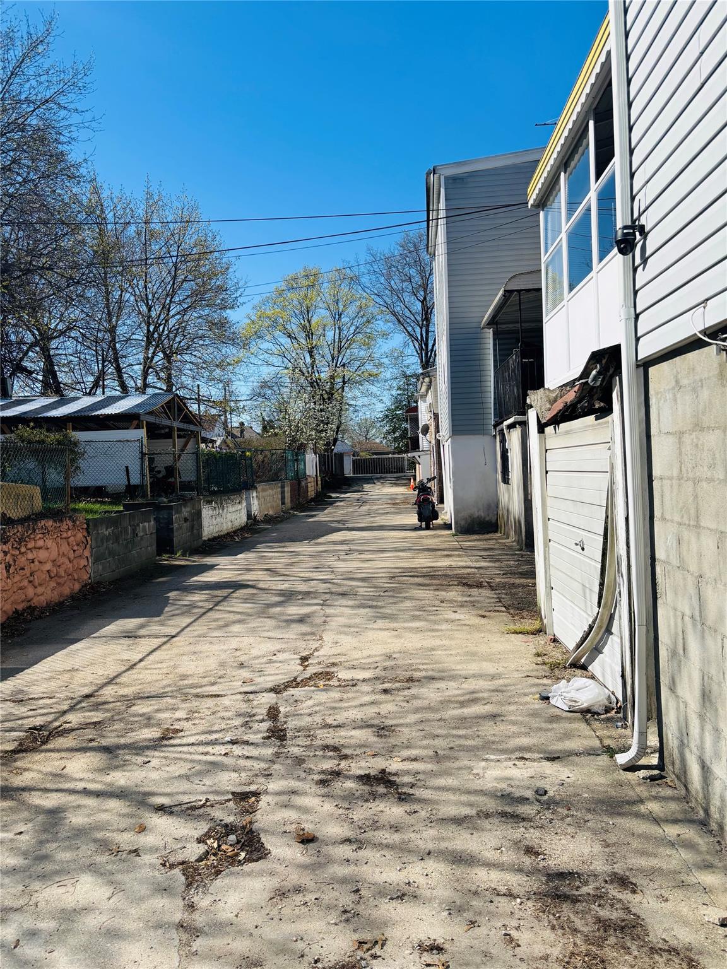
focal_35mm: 26
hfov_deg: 53.1
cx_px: 364
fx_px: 728
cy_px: 484
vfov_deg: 67.3
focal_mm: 5.96
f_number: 1.6
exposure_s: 1/3650
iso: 50
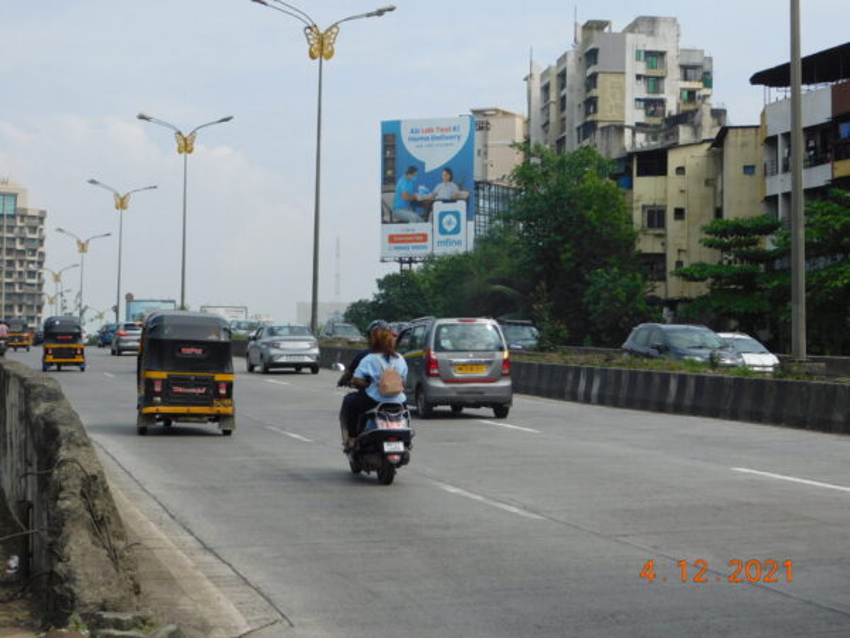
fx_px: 1621
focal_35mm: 66
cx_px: 425
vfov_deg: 22.3
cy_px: 319
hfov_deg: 29.4
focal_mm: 11.7
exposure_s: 1/800
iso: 125
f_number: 4.2
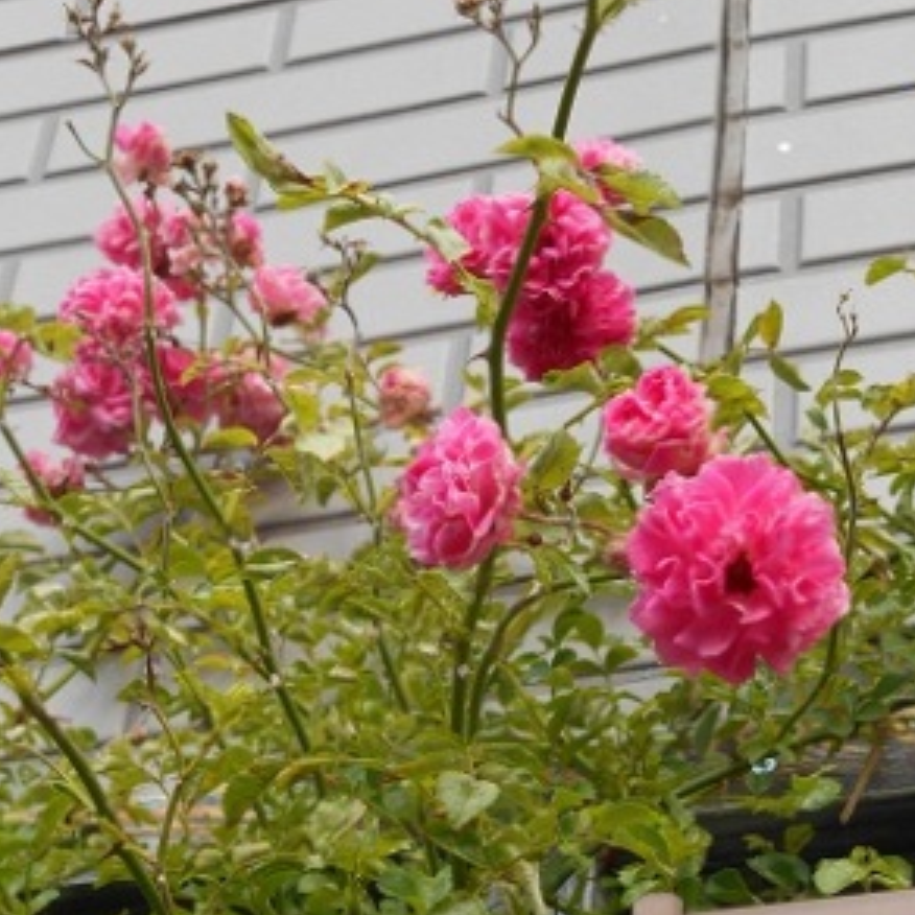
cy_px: 483
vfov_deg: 14.4
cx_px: 362
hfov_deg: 14.4
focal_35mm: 121
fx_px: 3619
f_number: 4.7
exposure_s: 1/160
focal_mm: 14.3
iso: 80
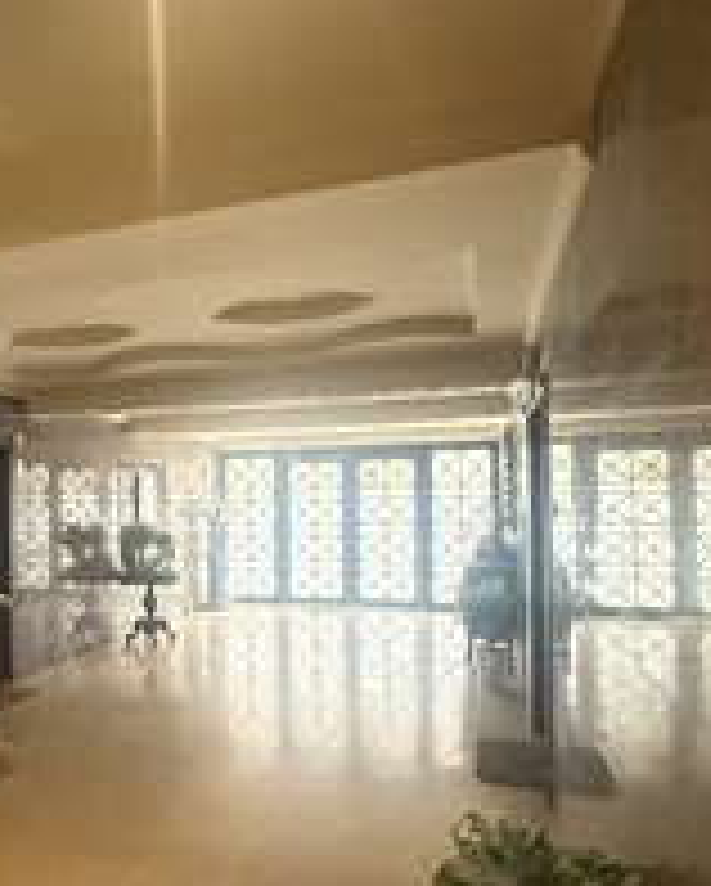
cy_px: 510
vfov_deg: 65.6
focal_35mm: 26
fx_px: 683
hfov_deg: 53.4
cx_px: 214
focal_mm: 2.22
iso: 1000
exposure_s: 1/40
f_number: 2.2
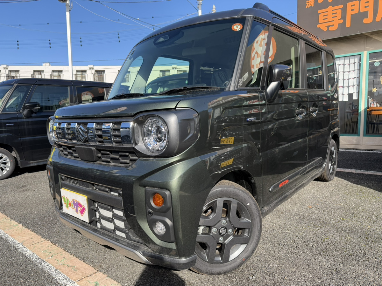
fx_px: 265
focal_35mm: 24
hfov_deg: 71.6
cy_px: 143
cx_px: 191
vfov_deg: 56.8
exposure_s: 1/2703
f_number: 1.78
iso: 100
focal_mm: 6.76
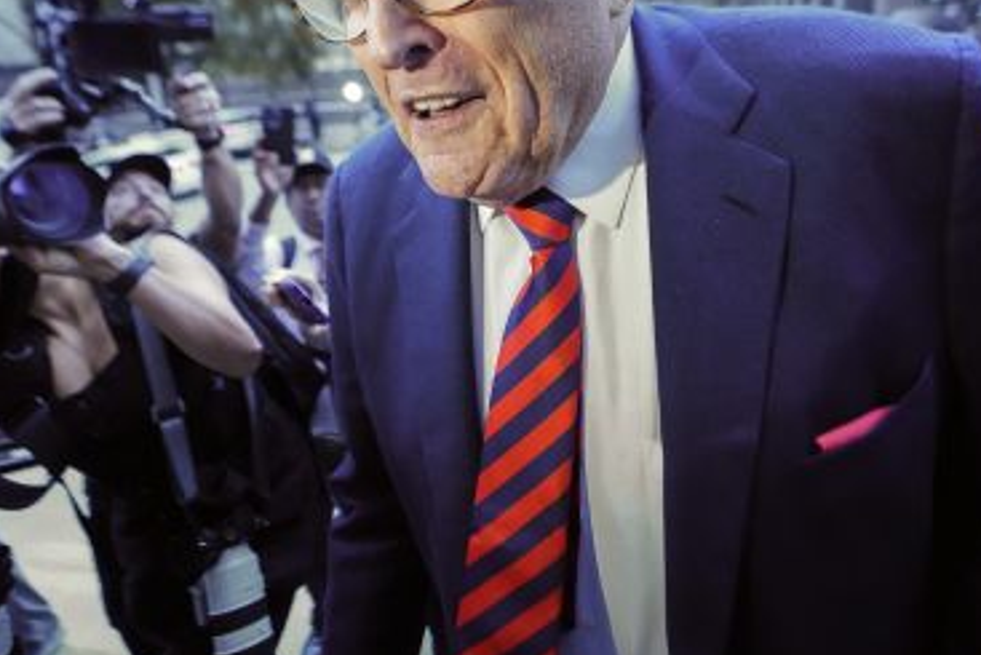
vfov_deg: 51.7
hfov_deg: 73.7
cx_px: 513
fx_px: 654
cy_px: 196
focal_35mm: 24
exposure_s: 1/1000
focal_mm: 16
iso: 10000
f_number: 2.8
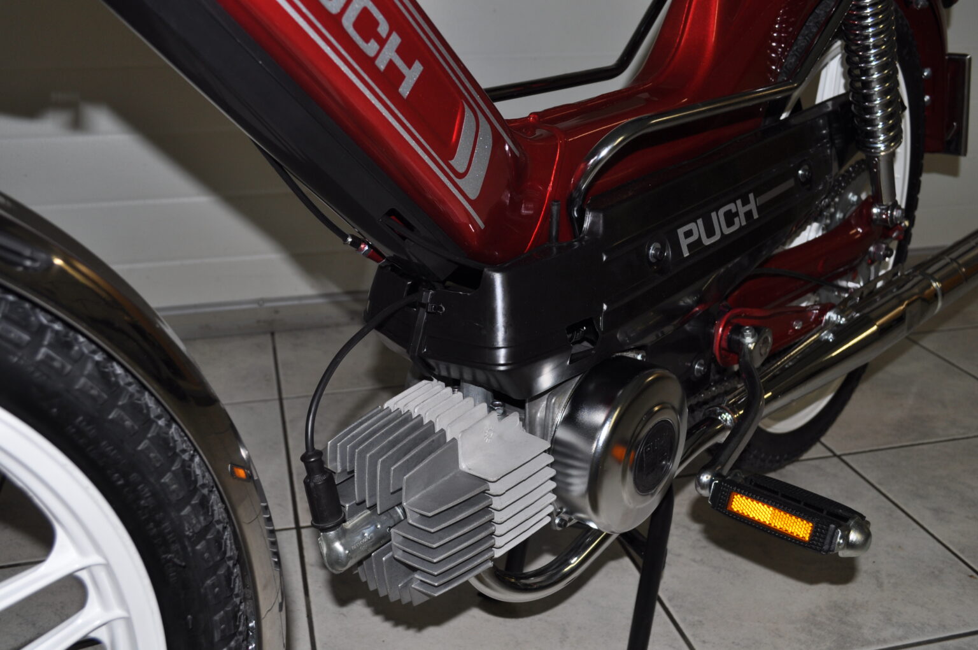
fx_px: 977
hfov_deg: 53.2
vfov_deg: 36.8
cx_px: 489
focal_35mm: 36
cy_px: 325
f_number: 5.6
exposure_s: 1/30
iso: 200
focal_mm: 24
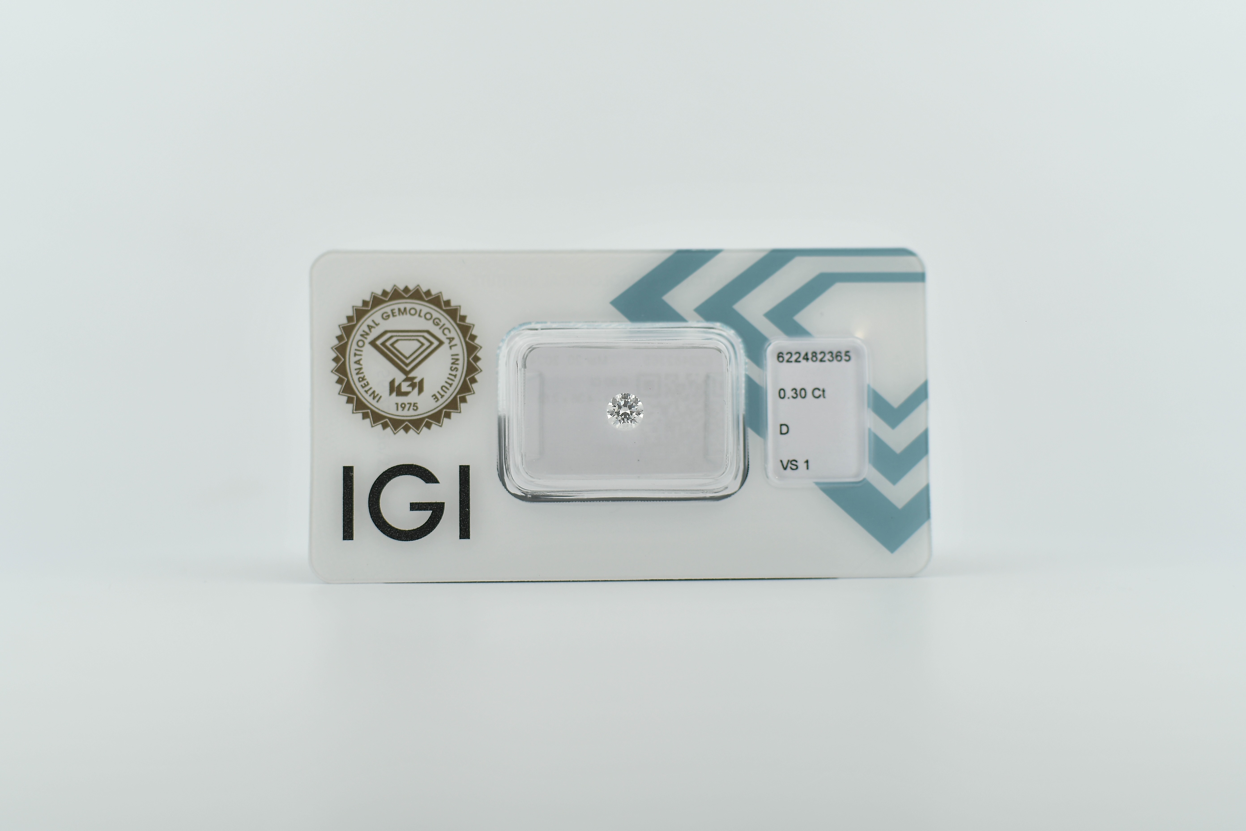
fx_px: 1800
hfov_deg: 38.2
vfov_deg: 26.0
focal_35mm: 52
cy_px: 416
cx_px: 623
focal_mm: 35
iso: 63
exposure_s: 1/320
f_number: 3.2
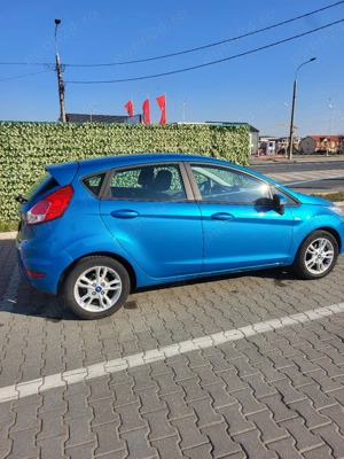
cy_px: 230
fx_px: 345
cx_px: 172
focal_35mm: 26
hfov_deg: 53.1
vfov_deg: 67.3
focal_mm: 5.4
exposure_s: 1/2000
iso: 40
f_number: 1.8
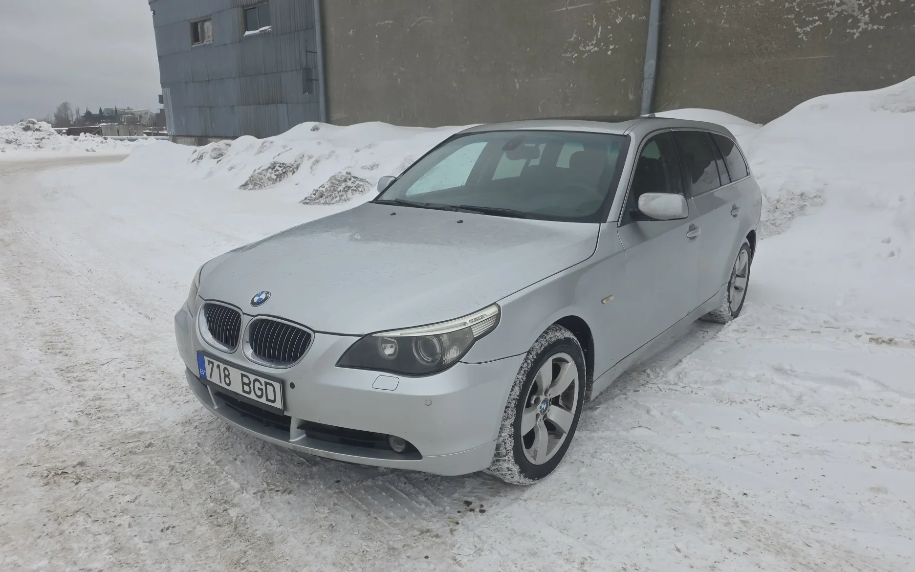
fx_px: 623
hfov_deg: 72.5
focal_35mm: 25
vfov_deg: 49.1
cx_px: 451
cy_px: 326
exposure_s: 1/359
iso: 40
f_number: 1.7
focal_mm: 6.25
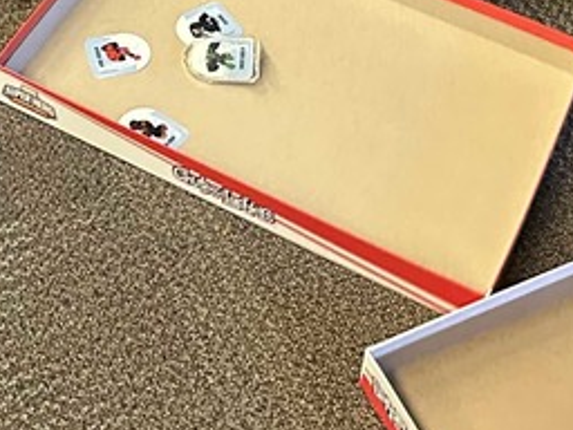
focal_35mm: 96
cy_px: -363
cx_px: 137
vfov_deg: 13.6
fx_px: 1589
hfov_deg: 20.3
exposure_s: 1/60
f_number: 1.78
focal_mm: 6.86
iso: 500
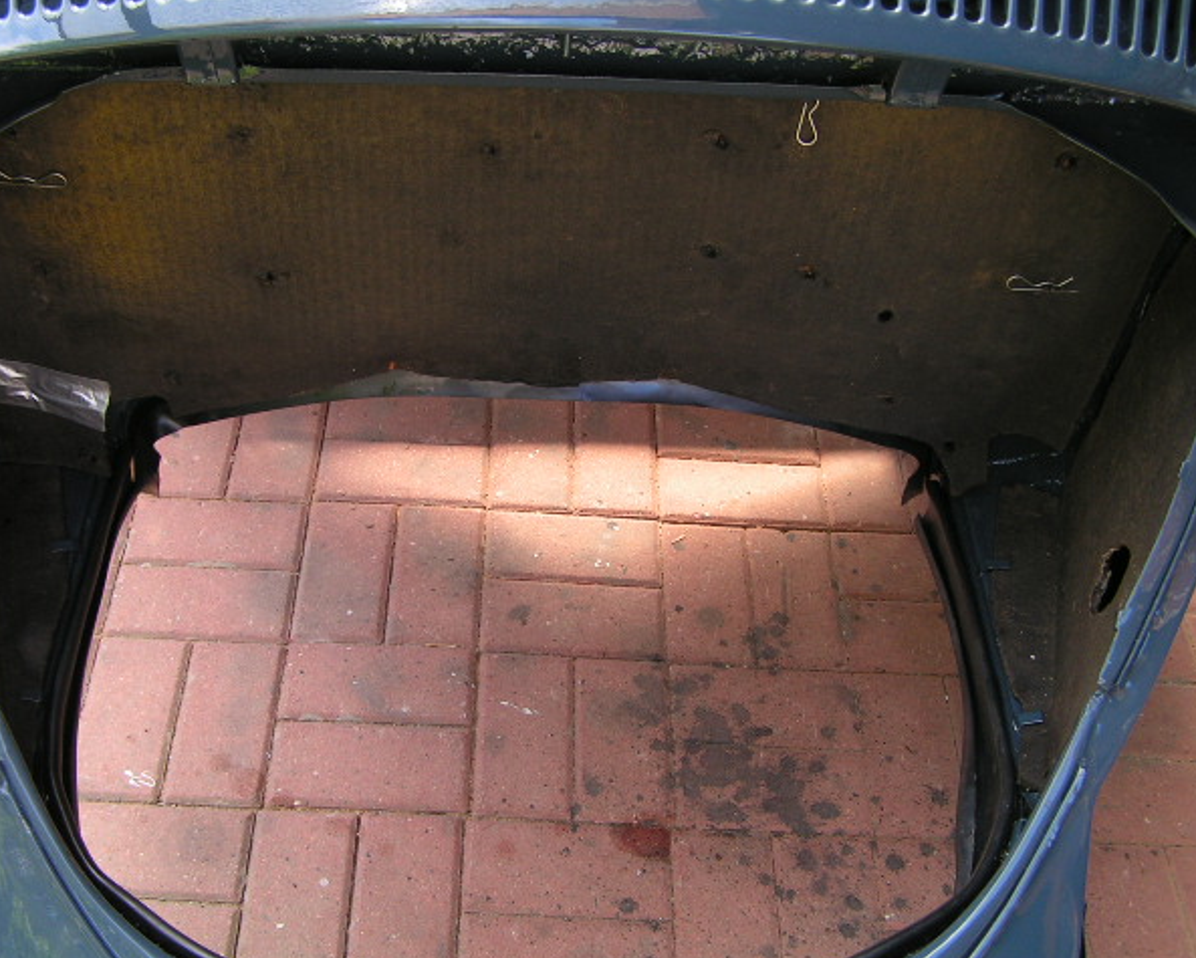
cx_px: 563
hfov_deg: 45.8
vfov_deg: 37.4
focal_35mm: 40
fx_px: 1417
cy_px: 482
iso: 50
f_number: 3.2
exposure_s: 1/60
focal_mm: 6.3
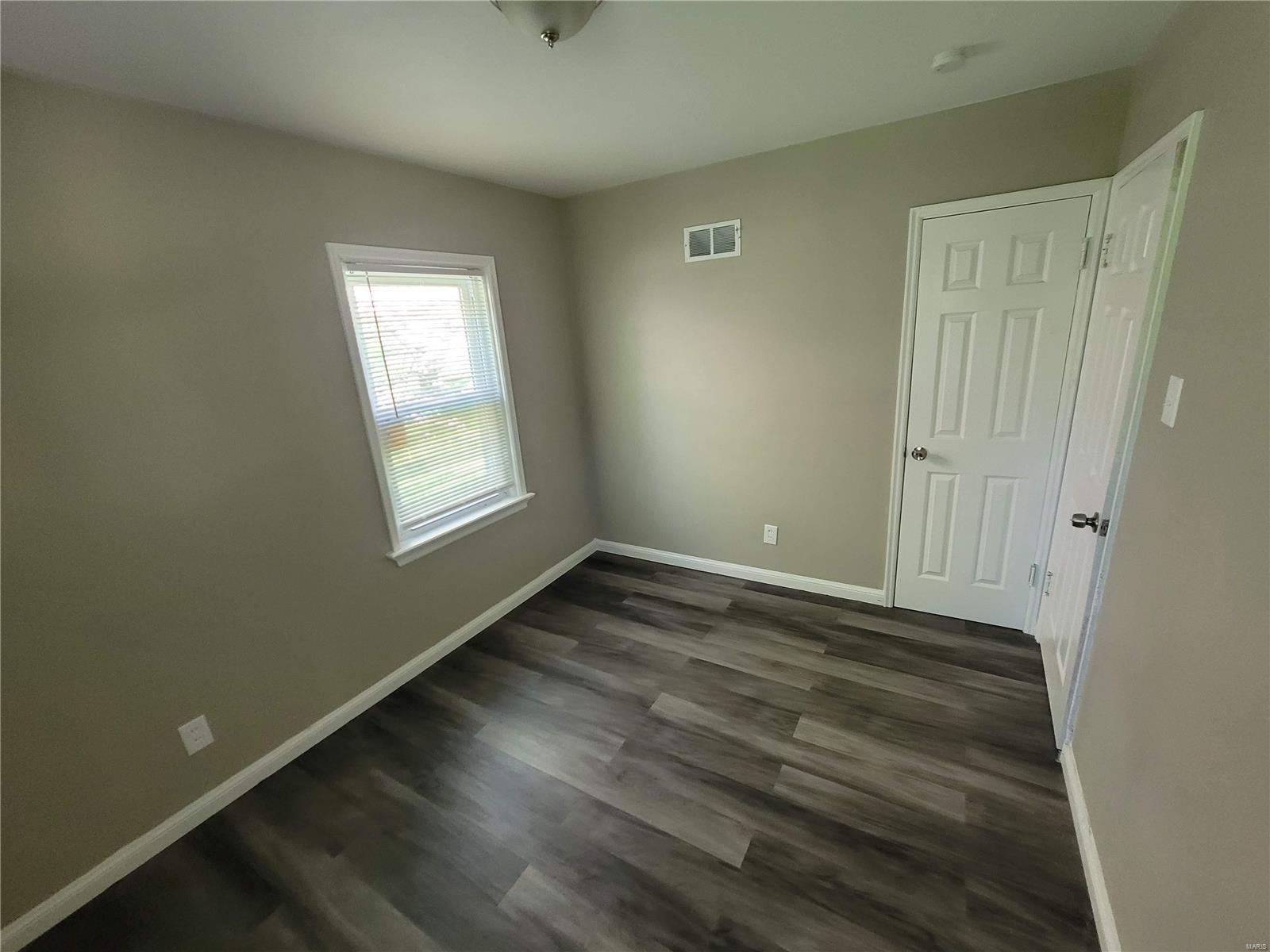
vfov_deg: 89.9
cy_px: 476
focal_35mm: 13
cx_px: 635
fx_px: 477
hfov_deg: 106.2
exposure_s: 1/59
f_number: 2.2
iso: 400
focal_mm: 2.2
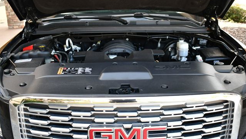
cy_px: 65
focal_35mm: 38
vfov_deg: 31.2
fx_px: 248
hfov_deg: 52.8
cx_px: 123
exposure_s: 1/250
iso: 450
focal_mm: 18
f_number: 3.5
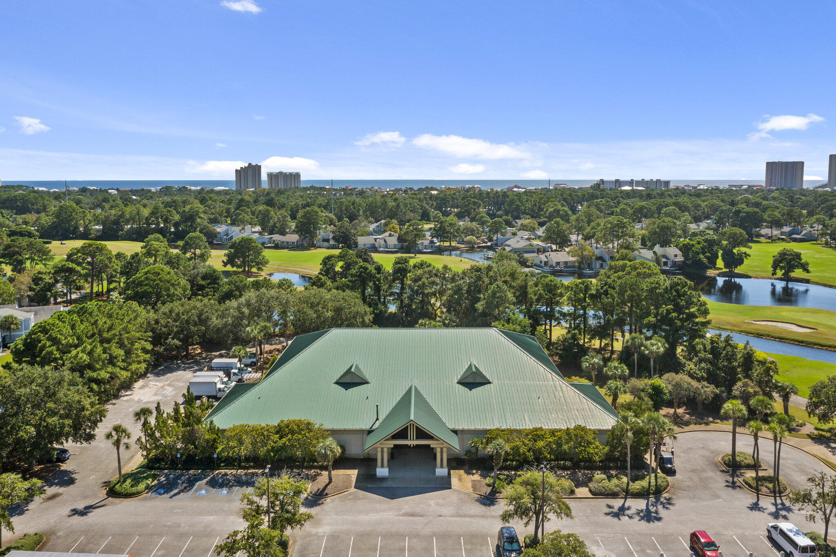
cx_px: 418
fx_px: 650
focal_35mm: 28
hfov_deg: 65.5
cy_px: 278
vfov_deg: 46.4
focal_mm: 10.26
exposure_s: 1/500
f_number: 6.3
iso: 100
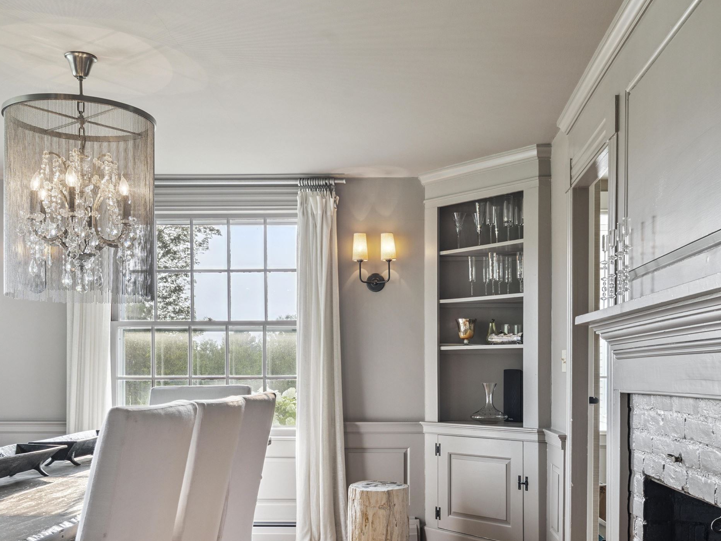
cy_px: 384
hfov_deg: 48.0
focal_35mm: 39
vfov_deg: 36.4
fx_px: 808
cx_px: 399
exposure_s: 1/20
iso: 400
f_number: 9
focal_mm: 24.5
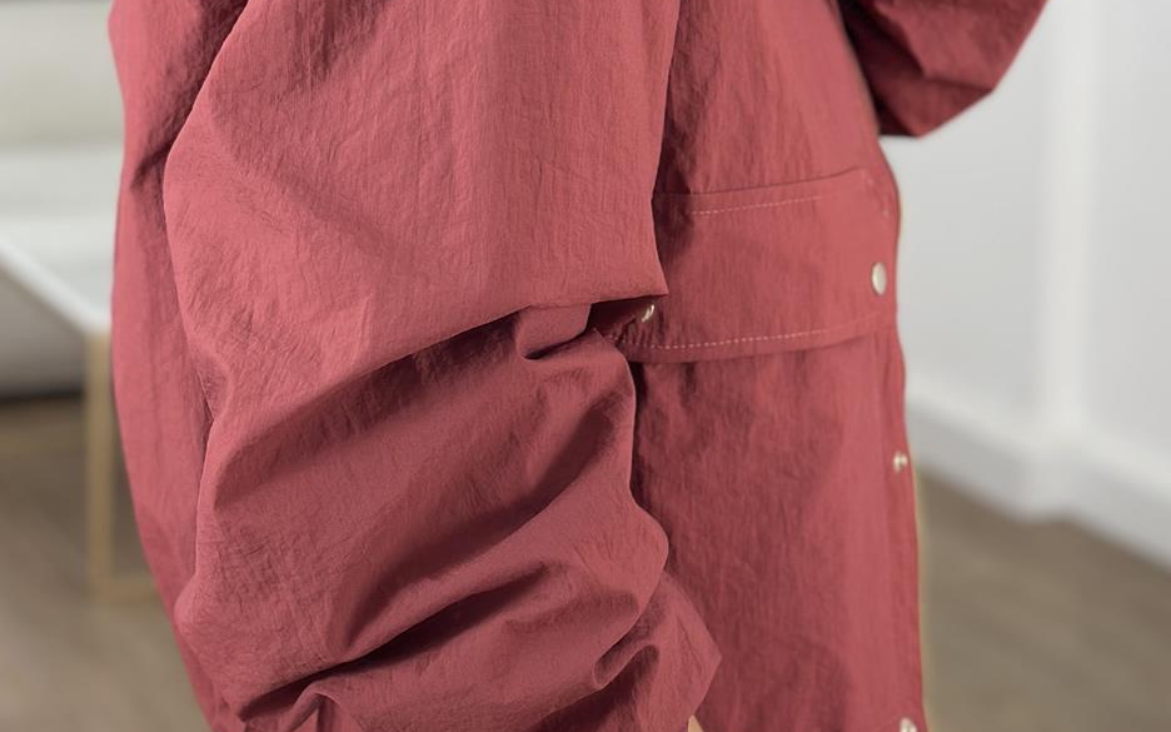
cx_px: 560
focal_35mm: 87
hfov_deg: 23.8
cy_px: 83
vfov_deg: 14.9
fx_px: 2776
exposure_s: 1/100
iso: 64
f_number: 1.78
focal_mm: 6.86
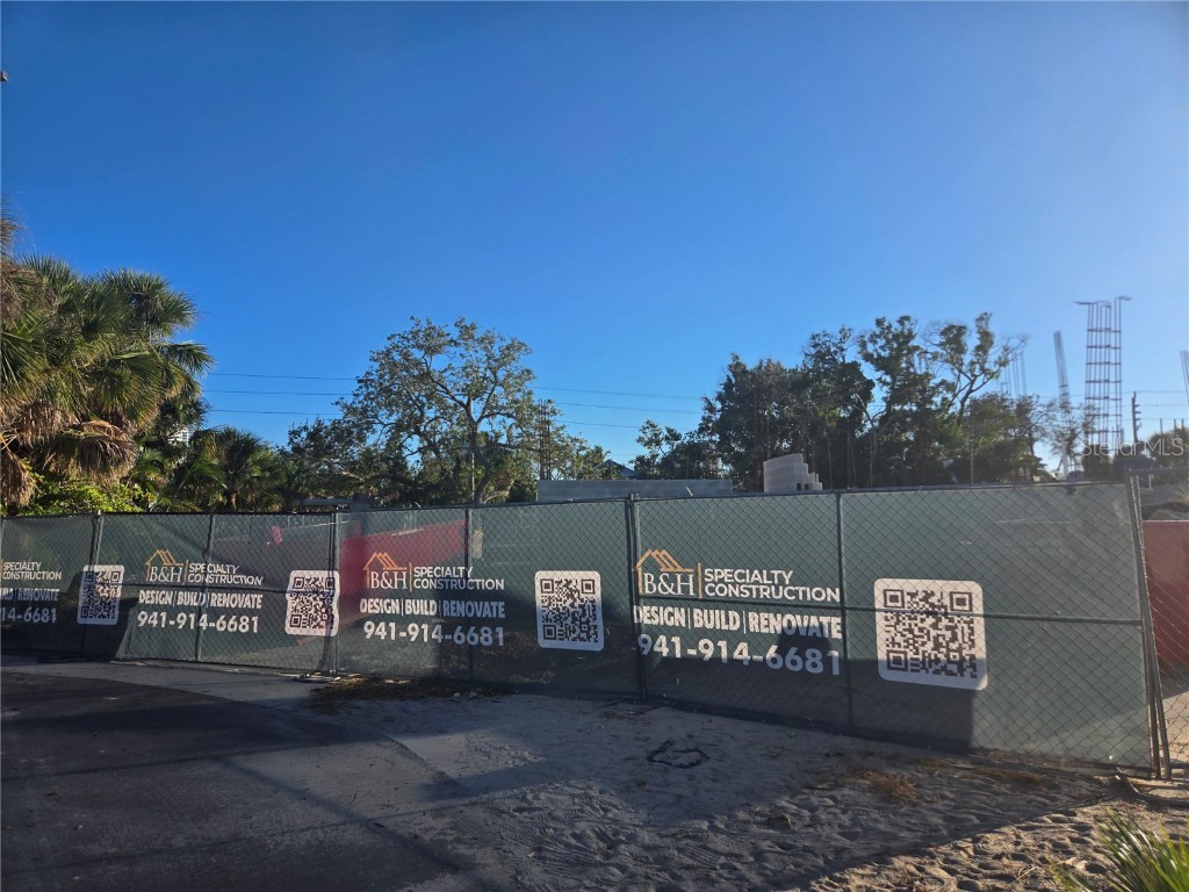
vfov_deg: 58.9
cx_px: 594
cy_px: 446
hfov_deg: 73.9
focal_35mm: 23
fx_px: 790
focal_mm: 5.4
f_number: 1.8
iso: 25
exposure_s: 1/1529
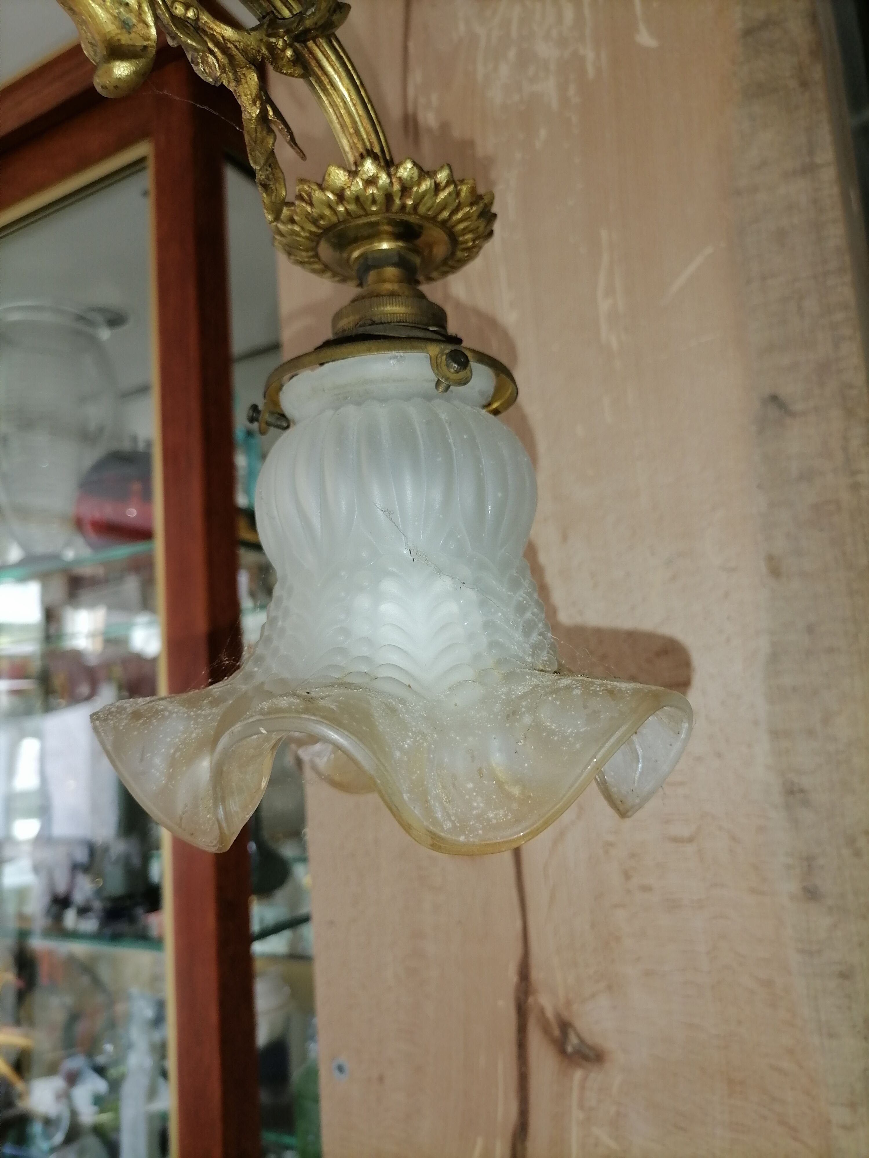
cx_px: 434
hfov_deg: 53.1
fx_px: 870
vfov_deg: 67.3
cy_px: 579
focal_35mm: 26
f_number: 1.8
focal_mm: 5.4
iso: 80
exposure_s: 1/100
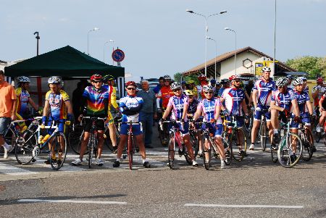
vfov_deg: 16.6
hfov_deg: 24.6
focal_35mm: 82
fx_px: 748
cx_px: 163
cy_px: 109
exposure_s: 1/160
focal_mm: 55
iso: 200
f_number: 10
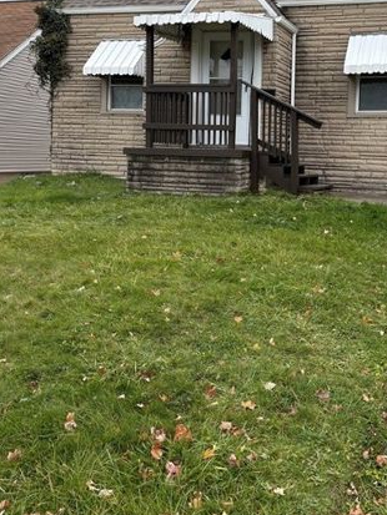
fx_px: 626
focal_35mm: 42
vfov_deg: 44.2
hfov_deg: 33.9
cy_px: 179
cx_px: 268
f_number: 1.6
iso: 50
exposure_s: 1/764
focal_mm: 5.96
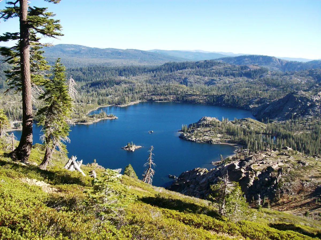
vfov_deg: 39.6
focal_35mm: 36
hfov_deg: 51.4
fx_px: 334
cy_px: 120
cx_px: 160
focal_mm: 6
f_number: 2.7
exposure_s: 1/623
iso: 80
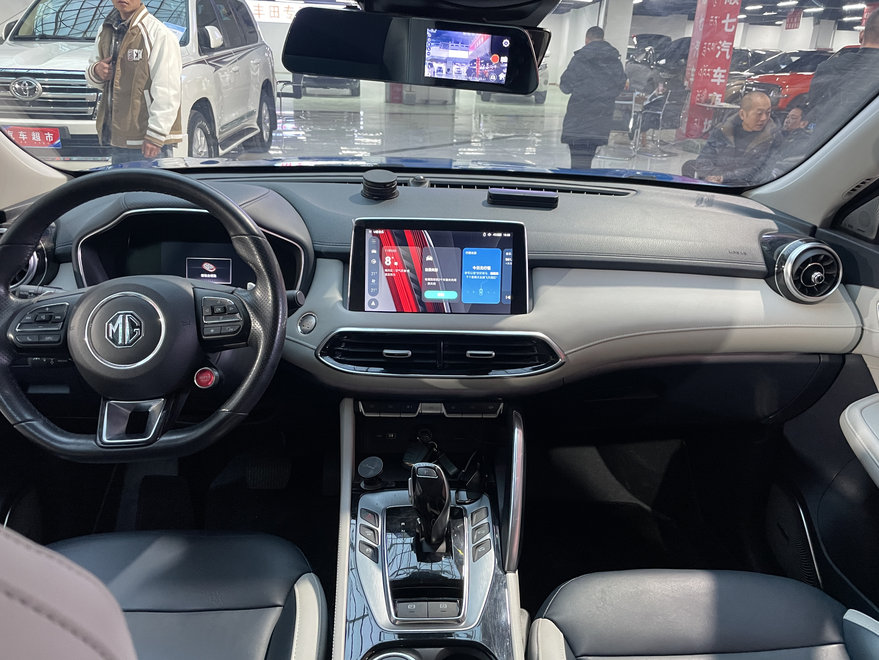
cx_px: 440
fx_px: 660
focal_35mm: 26
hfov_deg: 67.3
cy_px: 330
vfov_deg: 53.1
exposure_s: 1/50
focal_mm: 4.2
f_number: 1.6
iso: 400
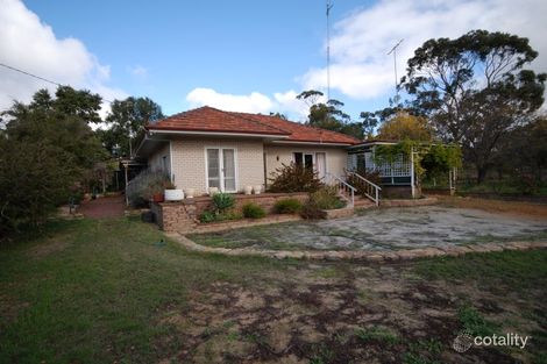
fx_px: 296
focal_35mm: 20
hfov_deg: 85.4
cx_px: 274
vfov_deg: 63.2
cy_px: 182
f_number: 6.3
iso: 100
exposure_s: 1/160
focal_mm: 13
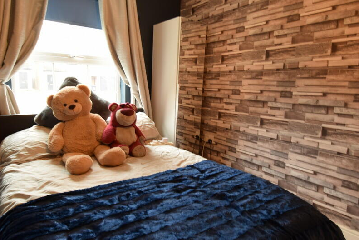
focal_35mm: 22
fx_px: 223
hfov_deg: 77.5
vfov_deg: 56.6
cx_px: 162
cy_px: 118
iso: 100
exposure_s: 2
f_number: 9
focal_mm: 11.5
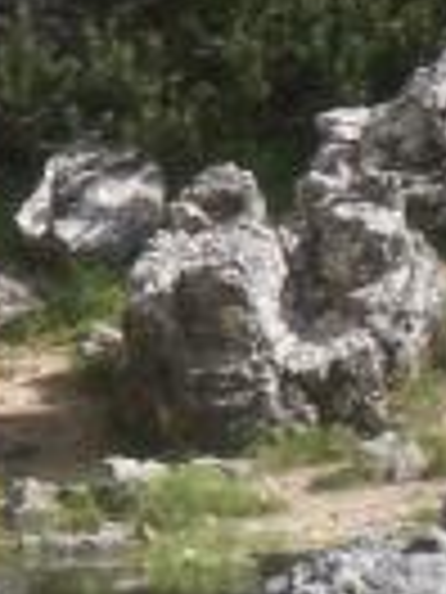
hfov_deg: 4.7
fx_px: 5343
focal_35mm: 311
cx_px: -356
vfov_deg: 6.4
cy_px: 117
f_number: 7.1
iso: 50
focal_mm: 13.5
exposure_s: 1/125
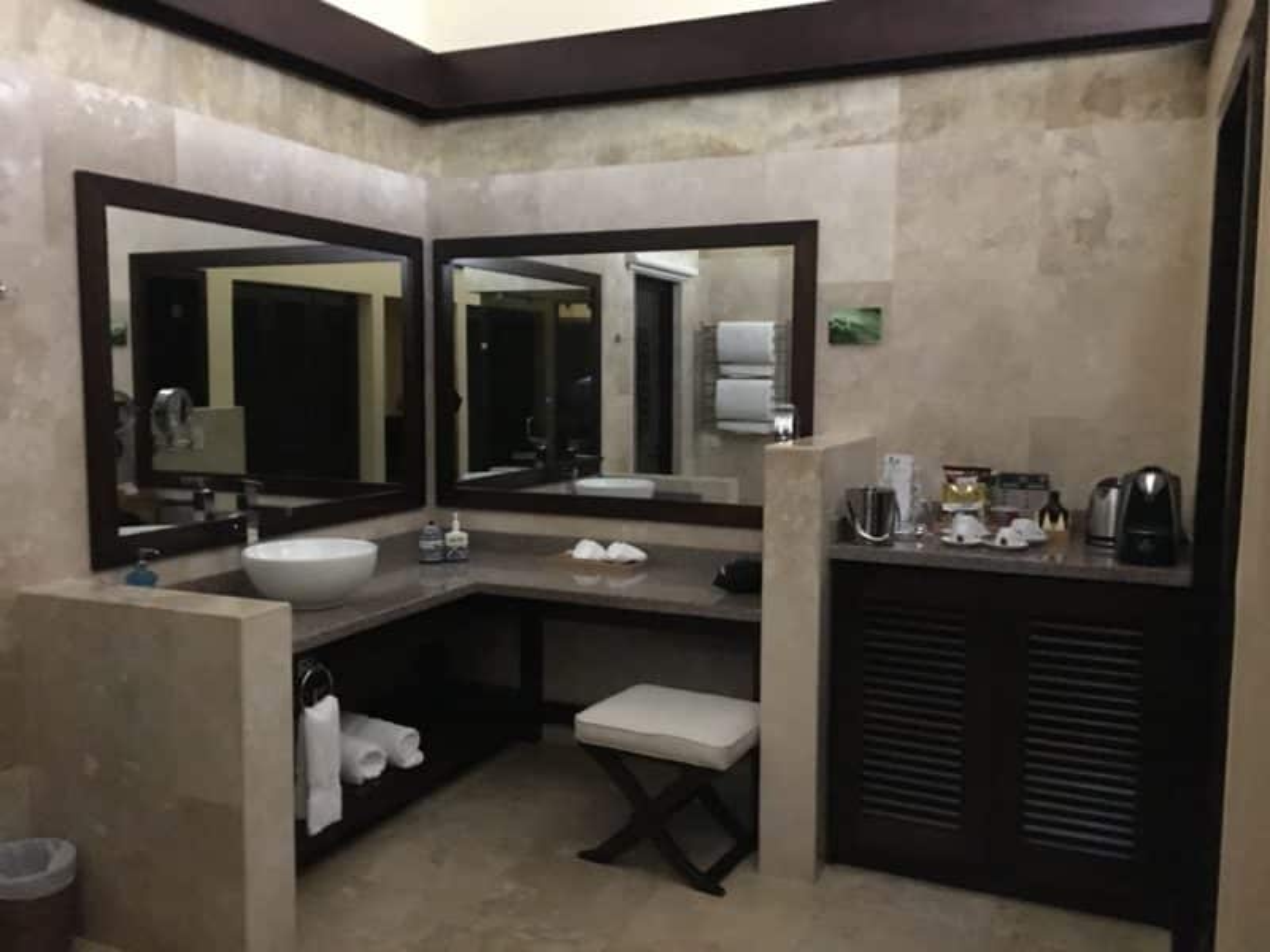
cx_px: 635
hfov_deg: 61.7
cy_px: 476
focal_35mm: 29
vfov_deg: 48.2
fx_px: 1064
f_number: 2.2
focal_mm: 4.15
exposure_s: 1/15
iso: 1600
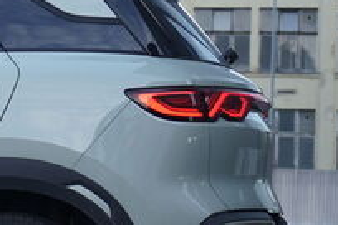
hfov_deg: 8.0
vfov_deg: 5.6
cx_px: -308
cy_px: 127
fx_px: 2319
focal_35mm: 247
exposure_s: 1/160
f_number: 4
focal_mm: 61
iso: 200
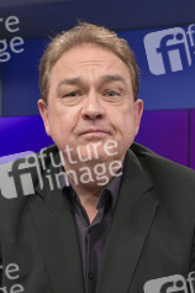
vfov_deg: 24.7
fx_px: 658
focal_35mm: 81
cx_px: 95
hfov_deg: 16.9
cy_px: 231
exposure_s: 1/200
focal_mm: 48
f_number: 5.6
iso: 1600
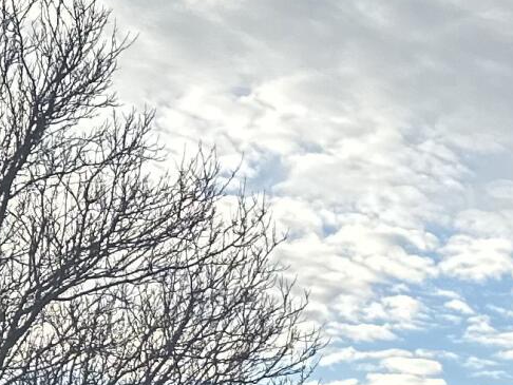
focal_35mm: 148
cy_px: 739
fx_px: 2194
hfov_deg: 12.1
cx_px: 963
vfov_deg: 9.5
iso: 80
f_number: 1.78
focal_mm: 6.86
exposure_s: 1/3155
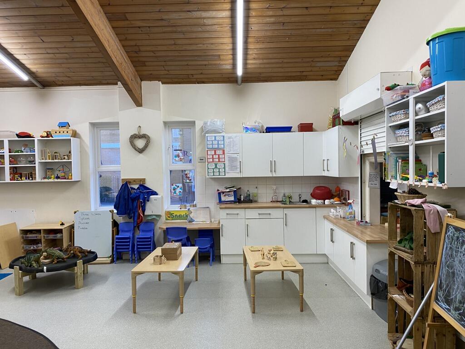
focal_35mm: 26
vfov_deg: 53.1
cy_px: 174
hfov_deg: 67.3
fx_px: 349
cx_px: 232
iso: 80
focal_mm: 4.25
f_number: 1.8
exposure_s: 1/50
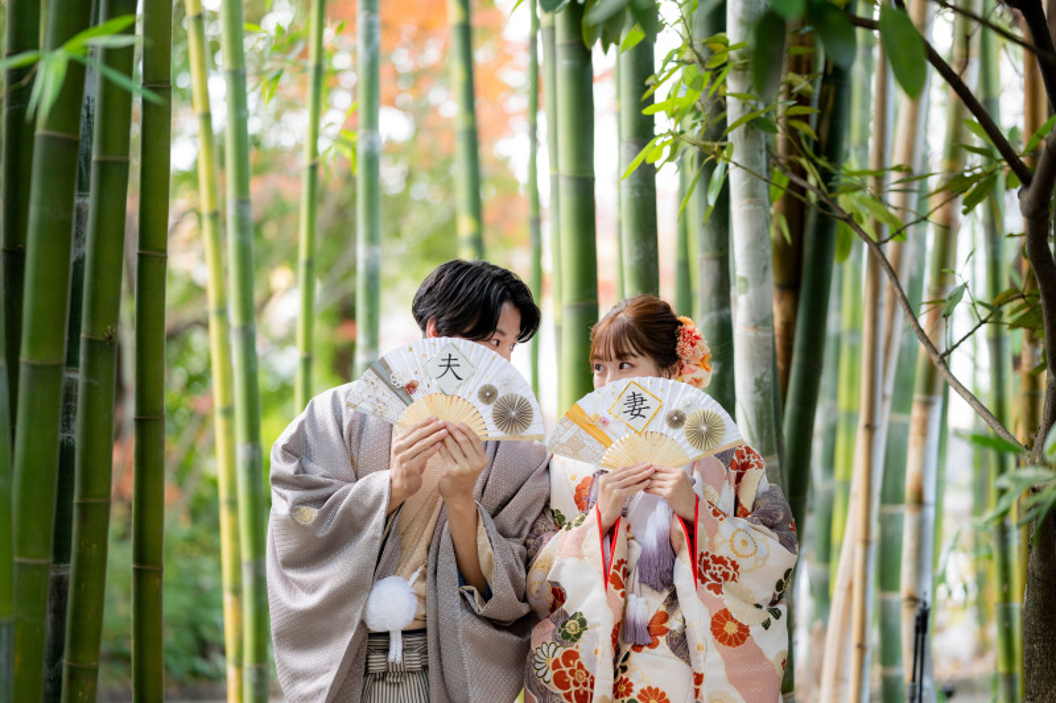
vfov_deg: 16.1
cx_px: 528
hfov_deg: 23.9
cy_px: 352
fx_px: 2493
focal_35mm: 85
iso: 640
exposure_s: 1/200
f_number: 1.8
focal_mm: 85
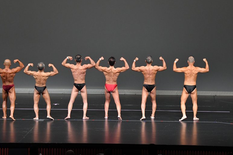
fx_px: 1094
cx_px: 117
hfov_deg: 12.2
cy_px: 78
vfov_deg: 8.1
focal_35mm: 169
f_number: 5.6
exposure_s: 1/400
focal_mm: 112
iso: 4000
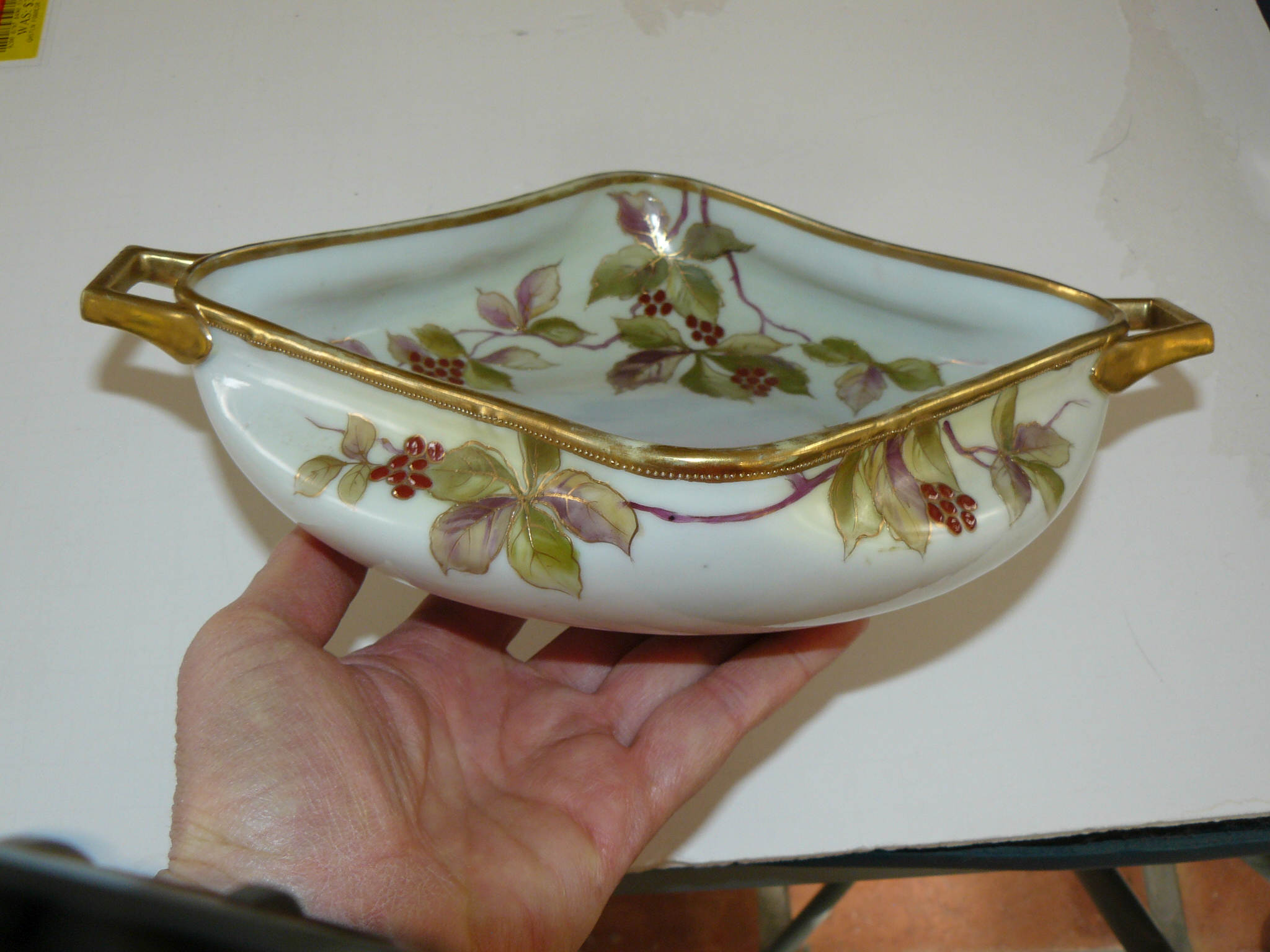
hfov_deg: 51.4
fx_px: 1321
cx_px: 635
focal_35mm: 36
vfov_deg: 39.7
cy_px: 476
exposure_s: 1/30
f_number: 4
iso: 100
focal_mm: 6
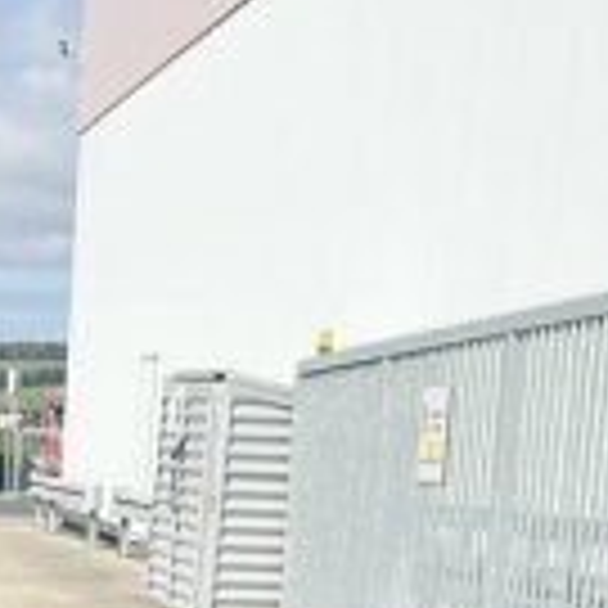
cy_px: 1036
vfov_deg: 14.4
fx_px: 2166
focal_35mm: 109
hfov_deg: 15.2
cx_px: -194
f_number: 1.5
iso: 50
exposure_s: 1/3165
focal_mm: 5.7
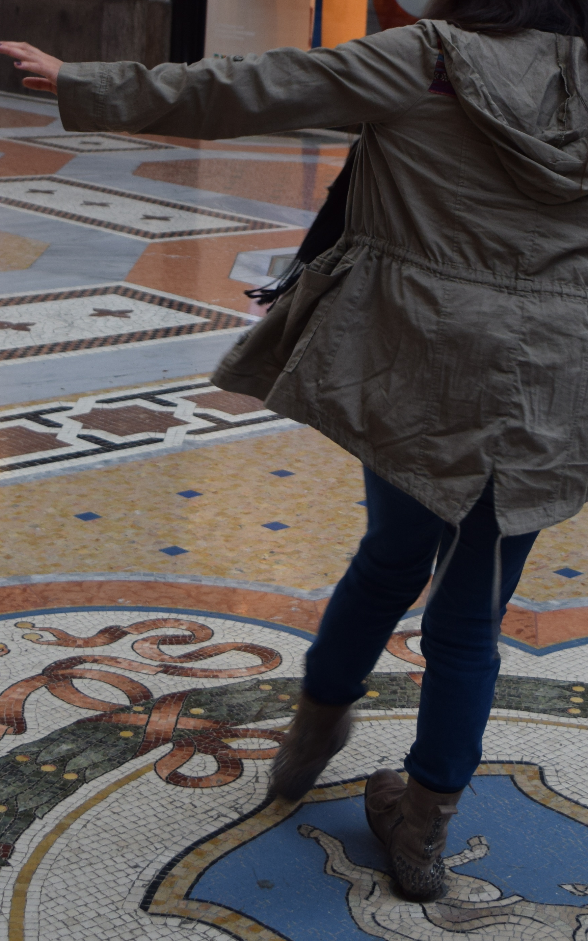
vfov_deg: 25.5
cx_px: 403
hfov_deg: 16.5
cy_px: 136
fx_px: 2025
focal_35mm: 79
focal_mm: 24
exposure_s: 1/80
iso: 400
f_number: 4.5
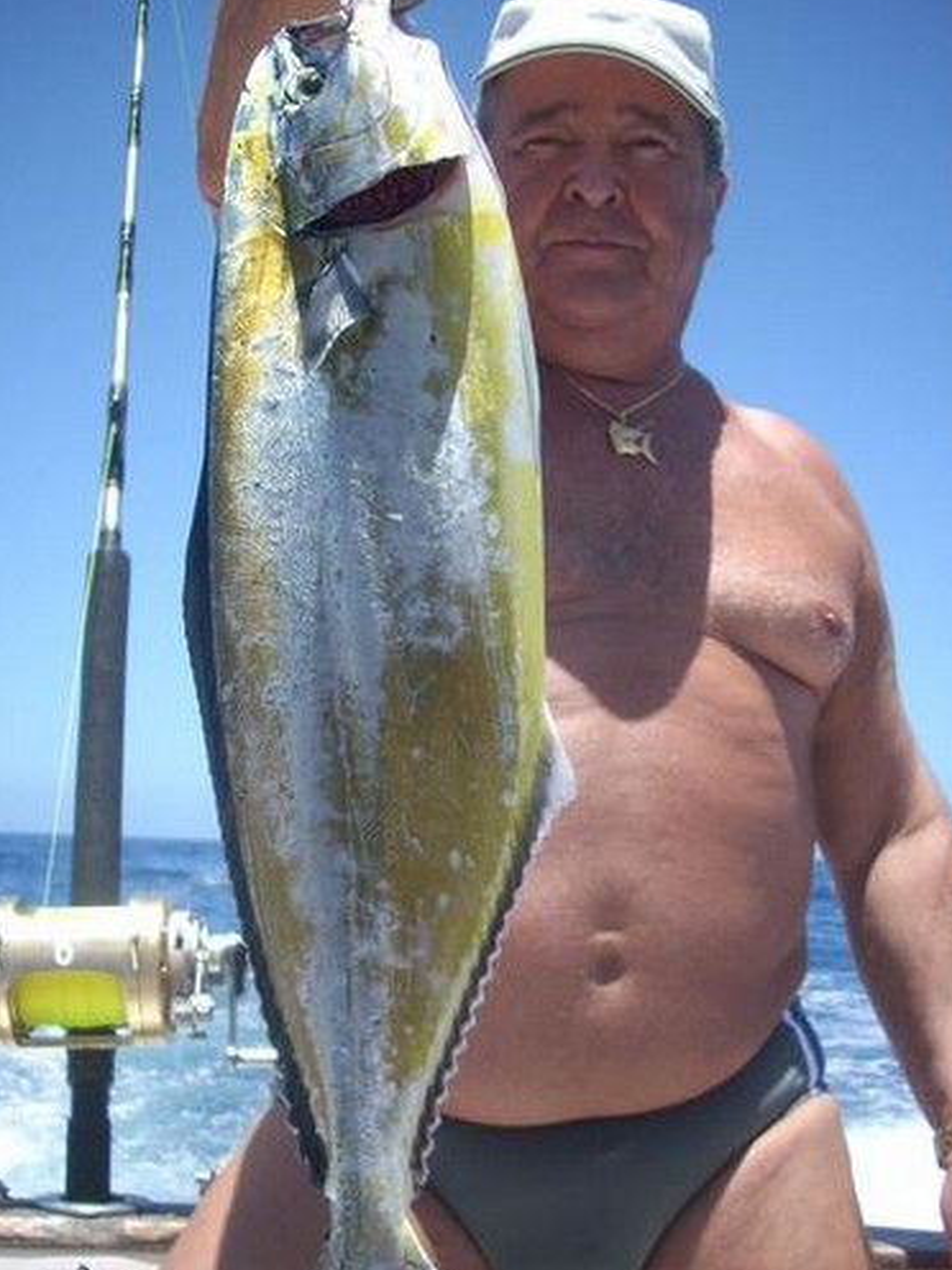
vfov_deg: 40.3
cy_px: 745
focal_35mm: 47
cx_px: 512
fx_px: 1723
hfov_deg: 30.9
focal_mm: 6.2
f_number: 5.6
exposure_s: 1/193
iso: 64
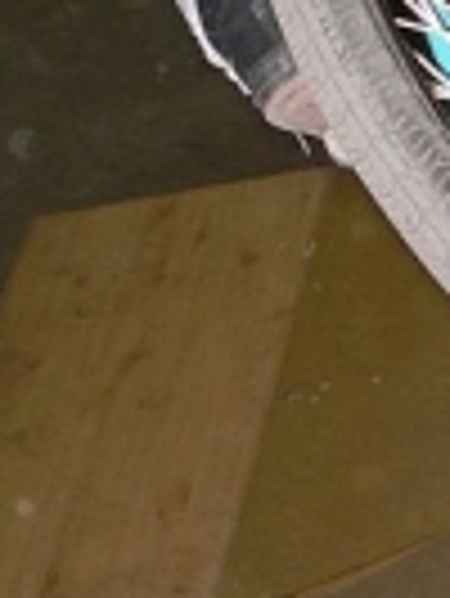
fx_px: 2803
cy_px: -355
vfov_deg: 11.6
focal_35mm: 162
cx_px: 81
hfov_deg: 9.2
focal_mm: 6
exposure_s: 1/15
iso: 100
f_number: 2.8
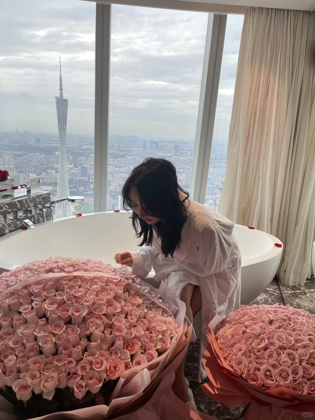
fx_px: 315
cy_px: 210
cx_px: 158
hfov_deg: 53.1
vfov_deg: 67.3
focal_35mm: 26
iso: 64
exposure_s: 1/100
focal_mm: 5.1
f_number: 1.6
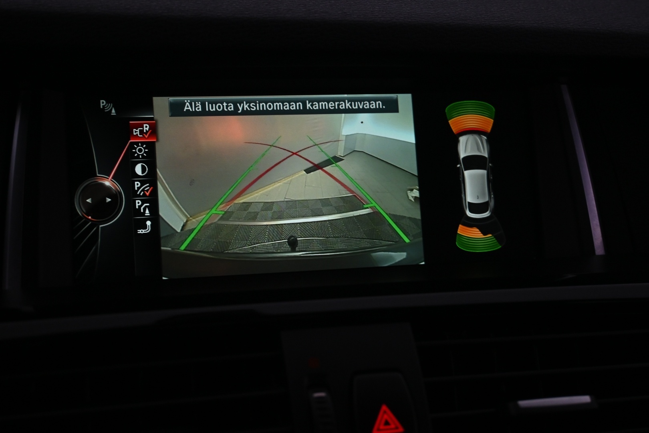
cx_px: 324
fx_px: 946
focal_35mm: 52
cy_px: 216
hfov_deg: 37.9
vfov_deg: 25.8
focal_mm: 35
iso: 900
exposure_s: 1/60
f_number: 5.3
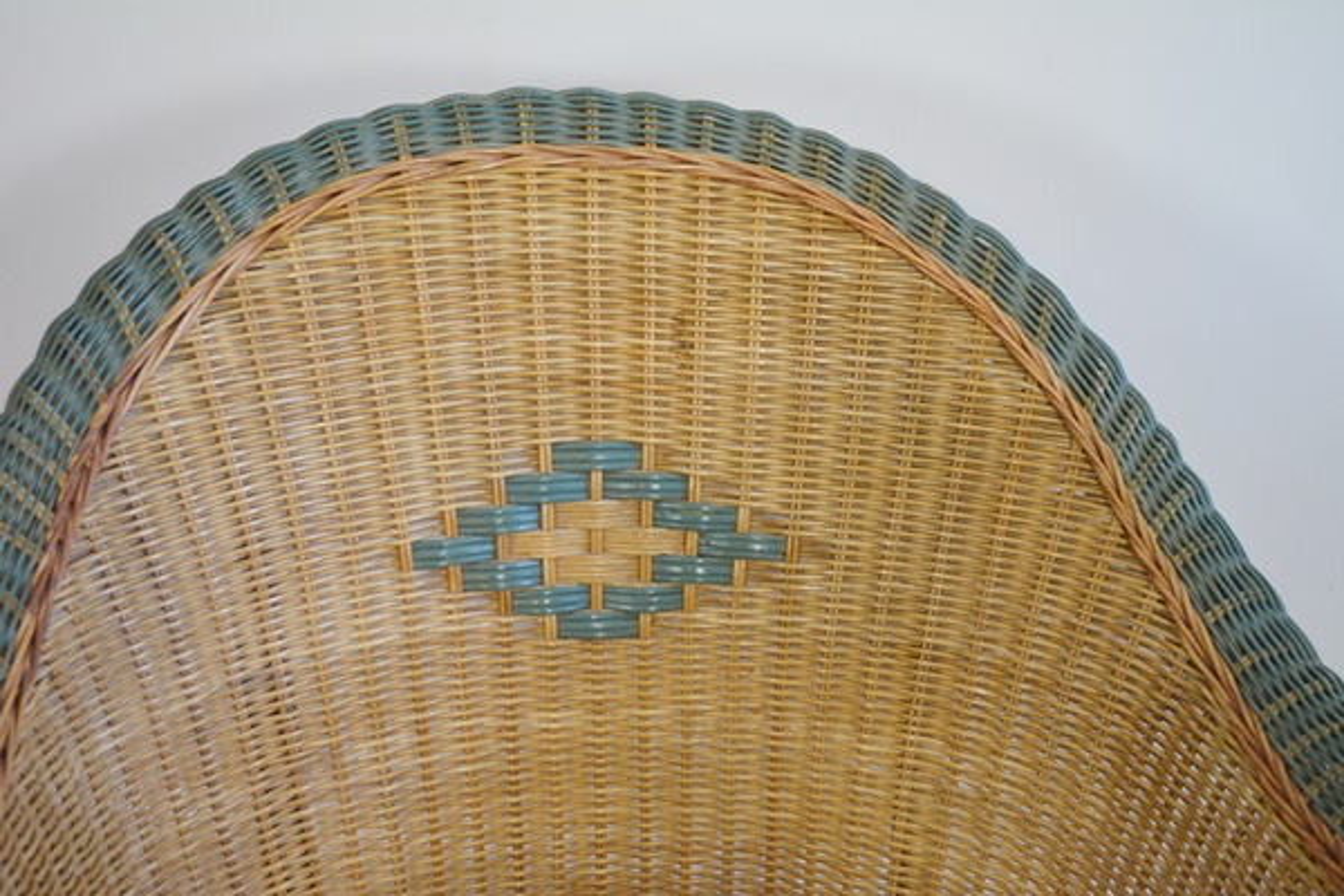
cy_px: 448
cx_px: 672
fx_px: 2128
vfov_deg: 23.8
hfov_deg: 35.1
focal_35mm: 57
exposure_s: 1/50
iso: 800
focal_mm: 38
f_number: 5
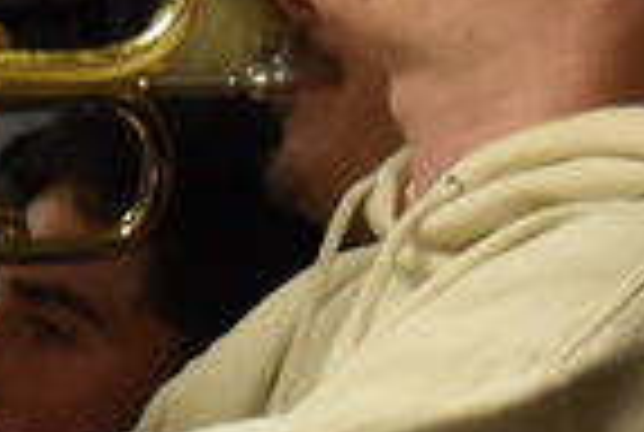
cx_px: 1374
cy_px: 146
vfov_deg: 1.7
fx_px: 14405
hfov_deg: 2.5
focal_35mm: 804
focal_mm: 75
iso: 5000
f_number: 5
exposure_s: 1/400
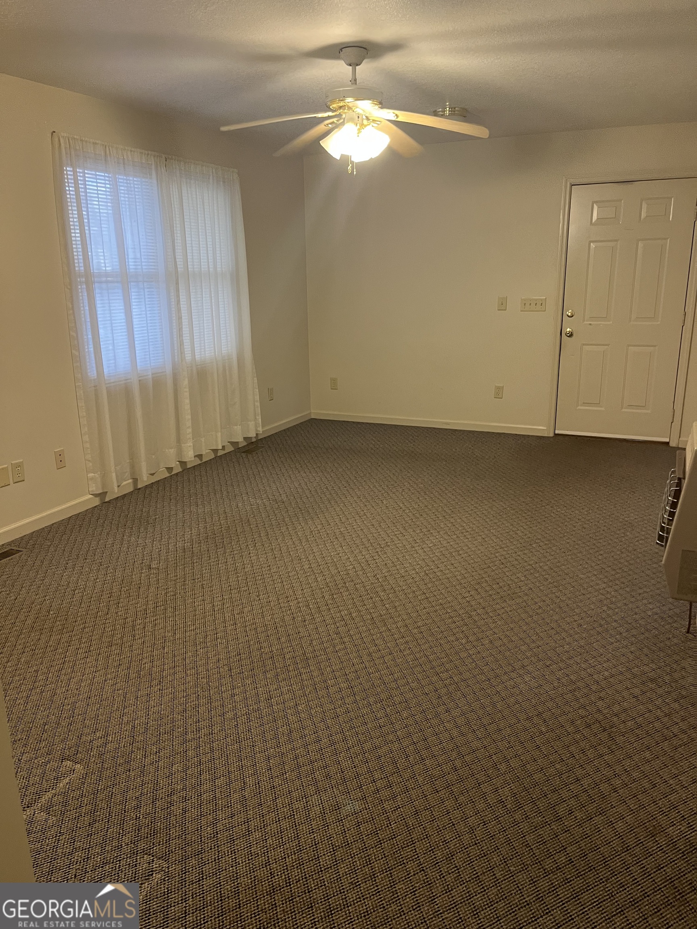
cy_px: 464
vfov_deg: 67.3
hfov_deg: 53.1
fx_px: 698
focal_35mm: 26
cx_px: 348
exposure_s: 1/60
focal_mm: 5.1
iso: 250
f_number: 1.6
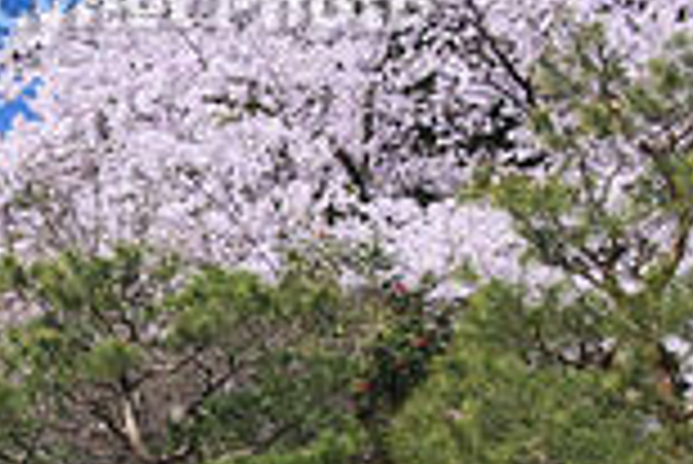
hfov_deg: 14.8
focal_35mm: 132
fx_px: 2543
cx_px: -214
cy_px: 635
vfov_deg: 10.2
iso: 100
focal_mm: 34
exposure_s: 1/30
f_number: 11
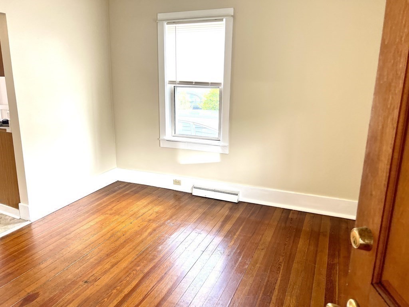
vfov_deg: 53.1
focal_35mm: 26
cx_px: 204
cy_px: 154
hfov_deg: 67.3
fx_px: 307
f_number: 1.5
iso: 64
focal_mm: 5.7
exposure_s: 1/121
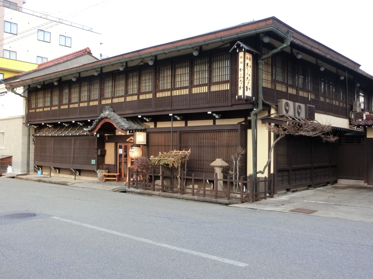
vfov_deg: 41.8
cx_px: 186
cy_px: 140
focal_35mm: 34
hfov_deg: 54.0
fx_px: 366
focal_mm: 6
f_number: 3.9
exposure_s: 1/125
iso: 320
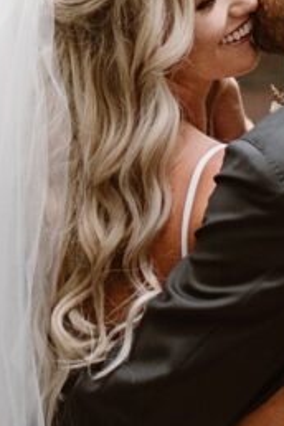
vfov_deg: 13.9
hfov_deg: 9.9
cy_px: -195
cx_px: 154
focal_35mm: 139
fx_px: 1645
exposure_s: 1/640
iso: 1000
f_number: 2
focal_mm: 35
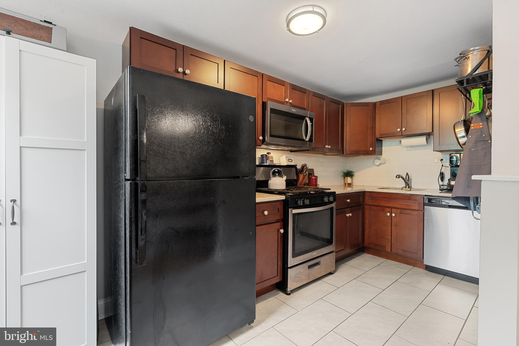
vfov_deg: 73.7
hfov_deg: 96.7
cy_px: 173
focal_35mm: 16
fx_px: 231
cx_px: 260
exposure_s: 1/1.67
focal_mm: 16
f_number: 8
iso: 400
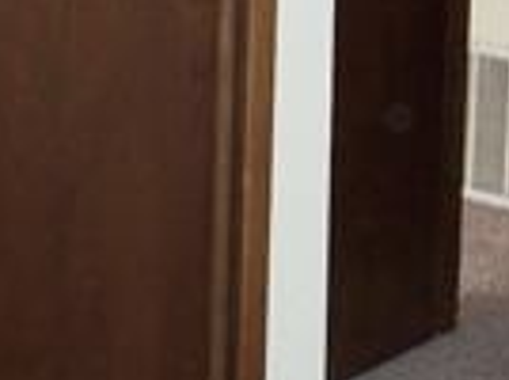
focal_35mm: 177
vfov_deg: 8.3
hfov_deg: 11.2
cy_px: 42
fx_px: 2598
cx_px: 228
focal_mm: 5.6
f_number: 2.8
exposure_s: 1/60
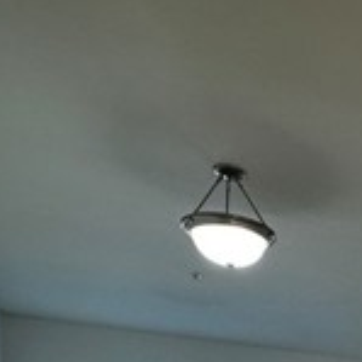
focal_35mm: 53
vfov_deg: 24.8
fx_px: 627
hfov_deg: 26.9
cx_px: 476
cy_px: 542
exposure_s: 1/120
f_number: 2.2
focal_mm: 2.22
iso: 100
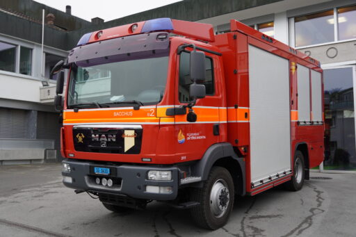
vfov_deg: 35.5
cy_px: 118
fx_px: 371
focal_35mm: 38
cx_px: 178
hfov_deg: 51.3
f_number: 4
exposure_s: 1/160
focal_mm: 25
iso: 250
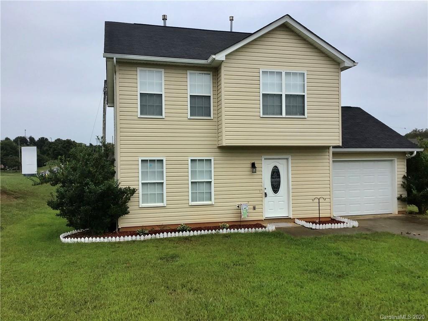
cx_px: 214
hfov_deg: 58.4
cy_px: 160
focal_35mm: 31
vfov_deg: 45.4
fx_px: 383
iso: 25
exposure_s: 1/331
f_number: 2.4
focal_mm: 3.3
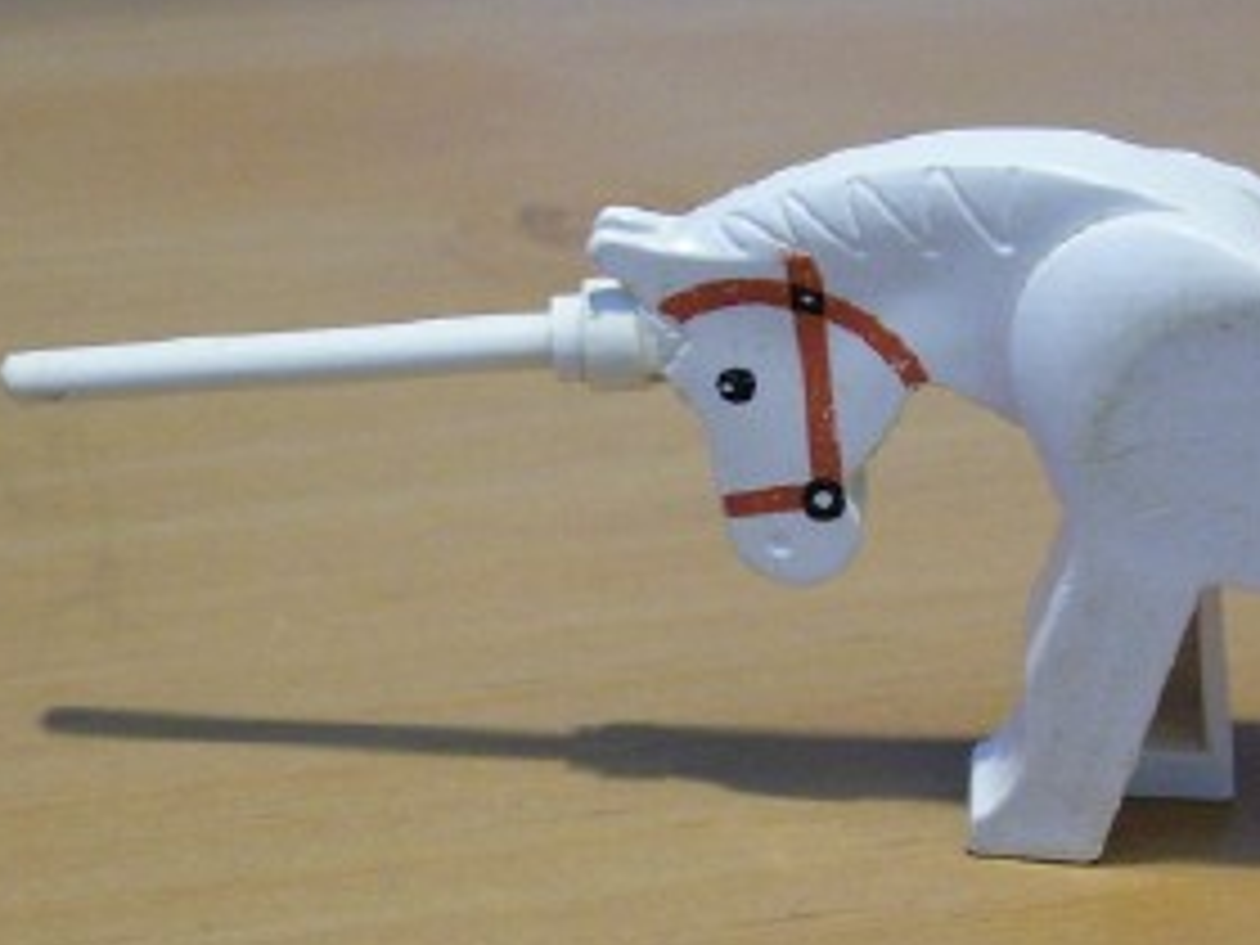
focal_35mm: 85
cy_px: 547
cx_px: 603
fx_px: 3094
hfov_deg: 23.0
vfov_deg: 17.4
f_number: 2.7
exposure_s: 1/10
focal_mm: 6
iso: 160
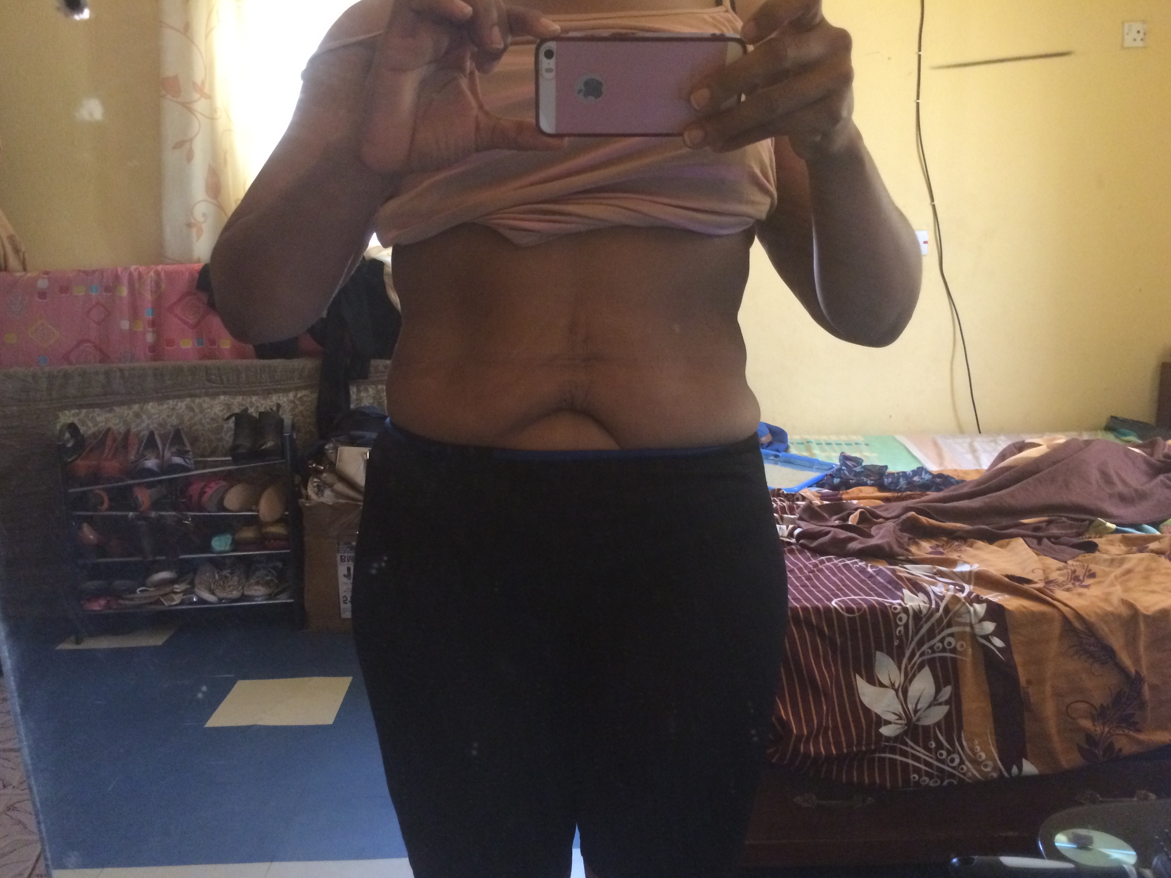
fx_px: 1015
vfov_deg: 46.8
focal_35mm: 30
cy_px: 446
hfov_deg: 60.0
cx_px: 580
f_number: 2.2
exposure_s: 1/17
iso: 320
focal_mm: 4.15
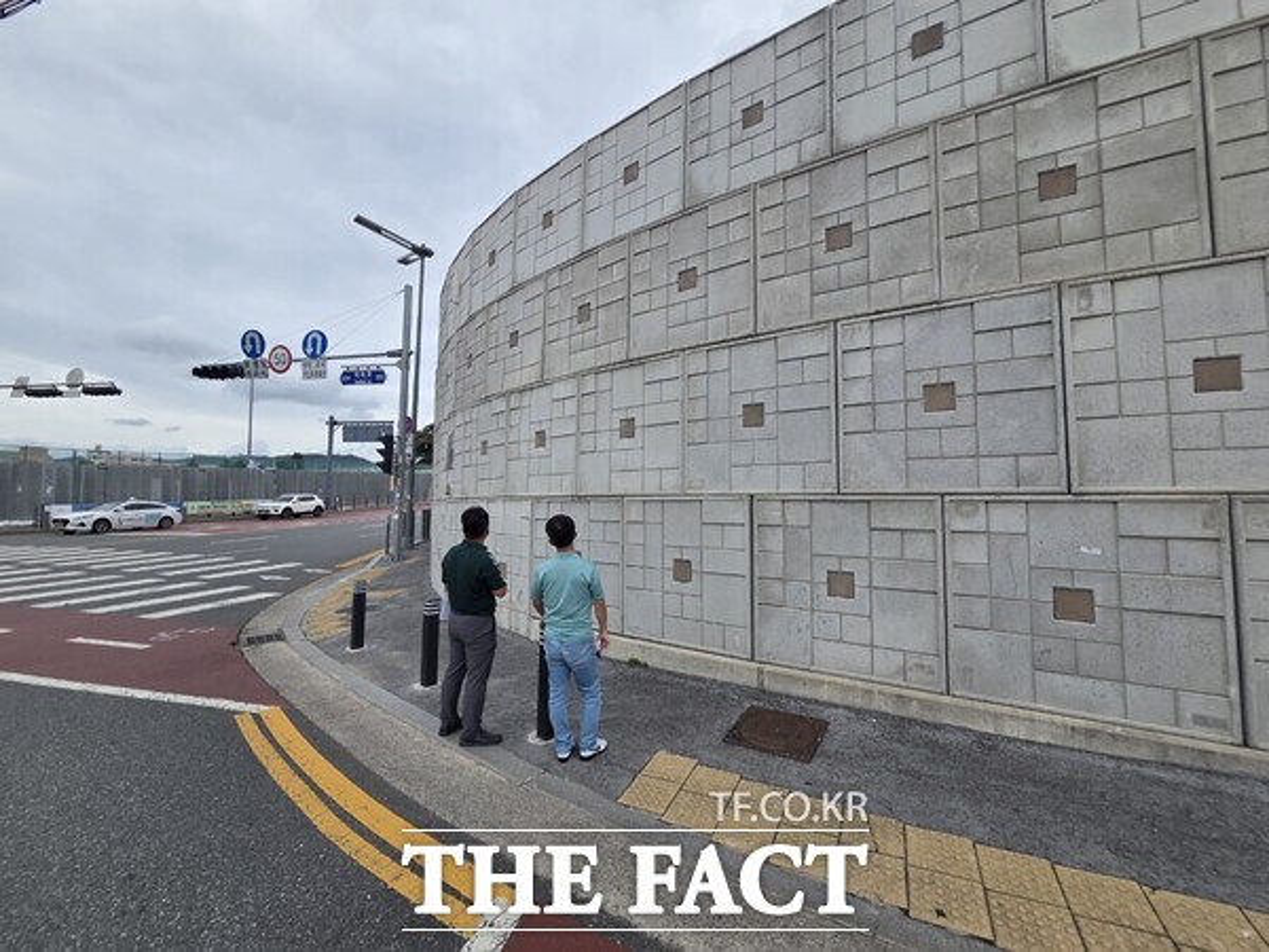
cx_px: 634
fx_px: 477
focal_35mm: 13
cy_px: 476
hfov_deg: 106.2
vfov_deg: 89.9
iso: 50
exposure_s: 1/2558
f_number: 2.2
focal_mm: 2.2
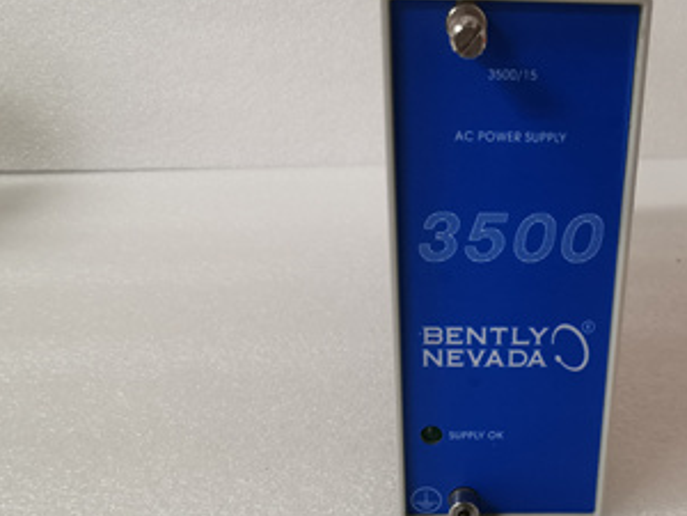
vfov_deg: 40.6
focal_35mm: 35
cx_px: 497
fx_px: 695
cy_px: 304
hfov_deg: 50.9
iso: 200
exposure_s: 1/36
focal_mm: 3.95
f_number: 2.2
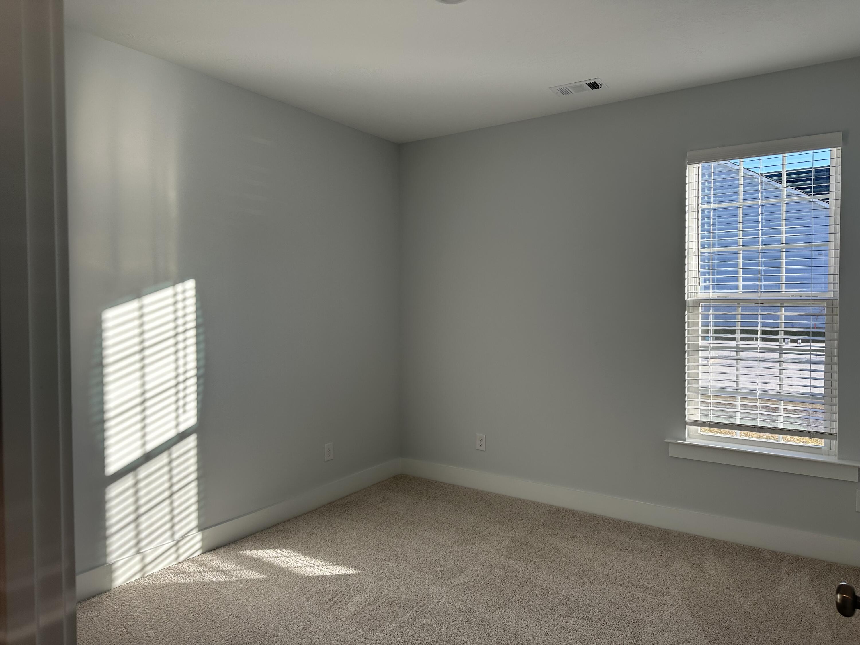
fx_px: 596
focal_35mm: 24
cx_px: 430
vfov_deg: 56.8
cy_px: 322
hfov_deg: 71.6
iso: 80
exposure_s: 1/503
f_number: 1.78
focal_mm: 6.86
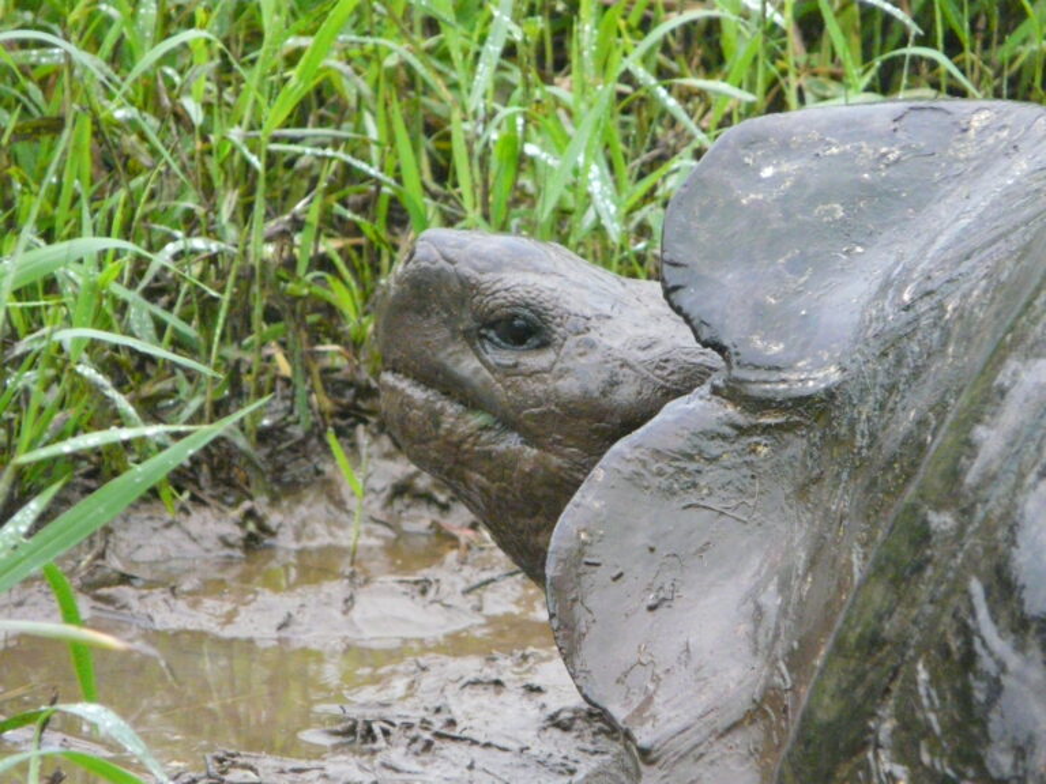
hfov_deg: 3.9
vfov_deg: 3.0
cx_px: 523
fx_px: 15229
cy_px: 392
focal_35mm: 504
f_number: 4.2
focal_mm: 82.8
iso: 800
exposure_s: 1/250
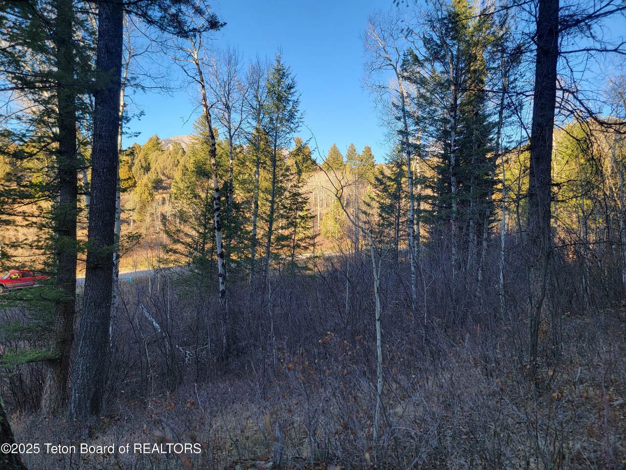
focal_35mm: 24
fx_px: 434
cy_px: 235
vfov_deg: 56.8
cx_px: 313
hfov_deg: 71.6
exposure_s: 1/125
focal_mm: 6.7
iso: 16
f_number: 1.8
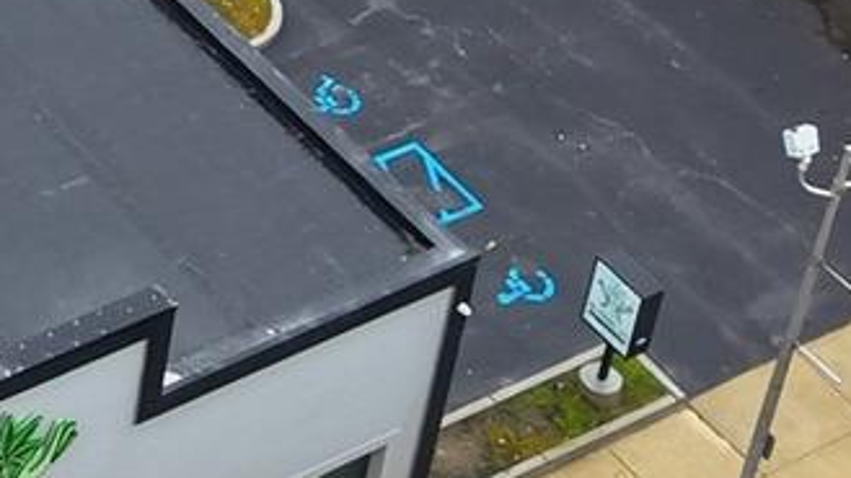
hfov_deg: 12.4
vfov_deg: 7.1
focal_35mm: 163
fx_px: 3678
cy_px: -532
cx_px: -504
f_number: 1.8
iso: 140
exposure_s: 1/500
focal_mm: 8.7
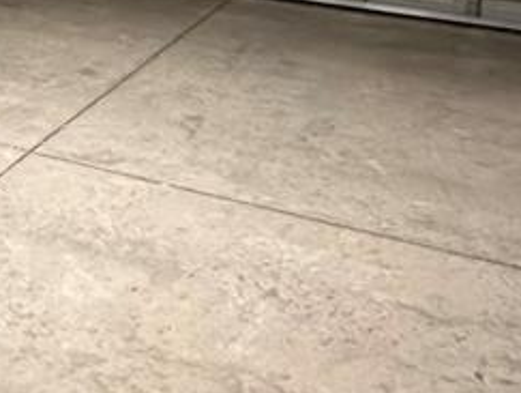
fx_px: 1040
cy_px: -82
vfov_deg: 20.0
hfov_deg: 26.7
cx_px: 13
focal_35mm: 69
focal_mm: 2.22
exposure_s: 1/60
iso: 320
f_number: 2.2
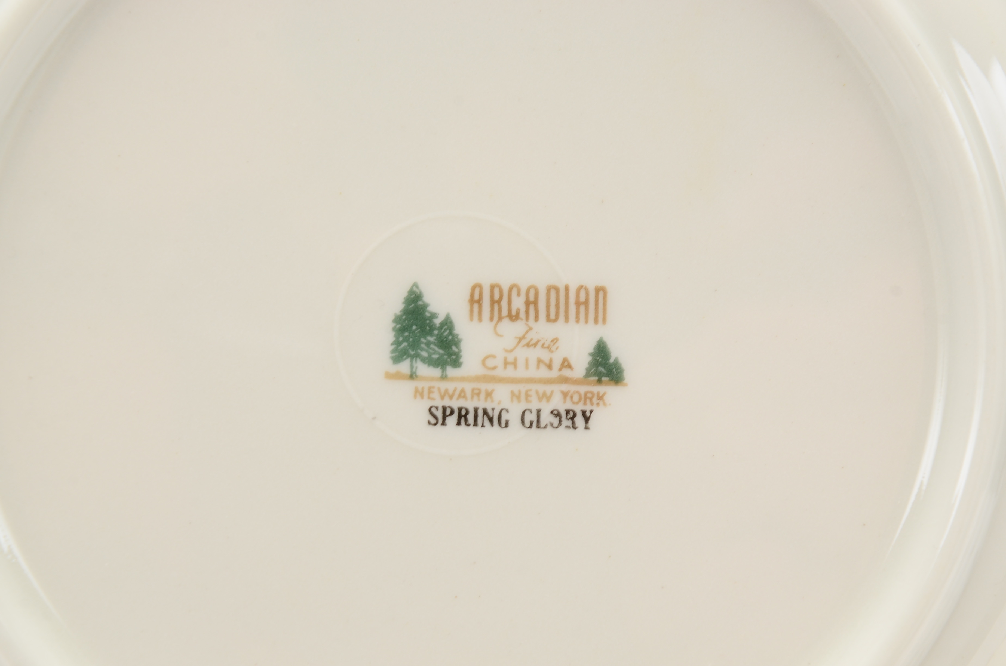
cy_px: 333
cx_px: 503
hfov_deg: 24.7
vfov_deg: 16.5
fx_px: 2301
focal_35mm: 82
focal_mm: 55
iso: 250
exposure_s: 1/80
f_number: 11
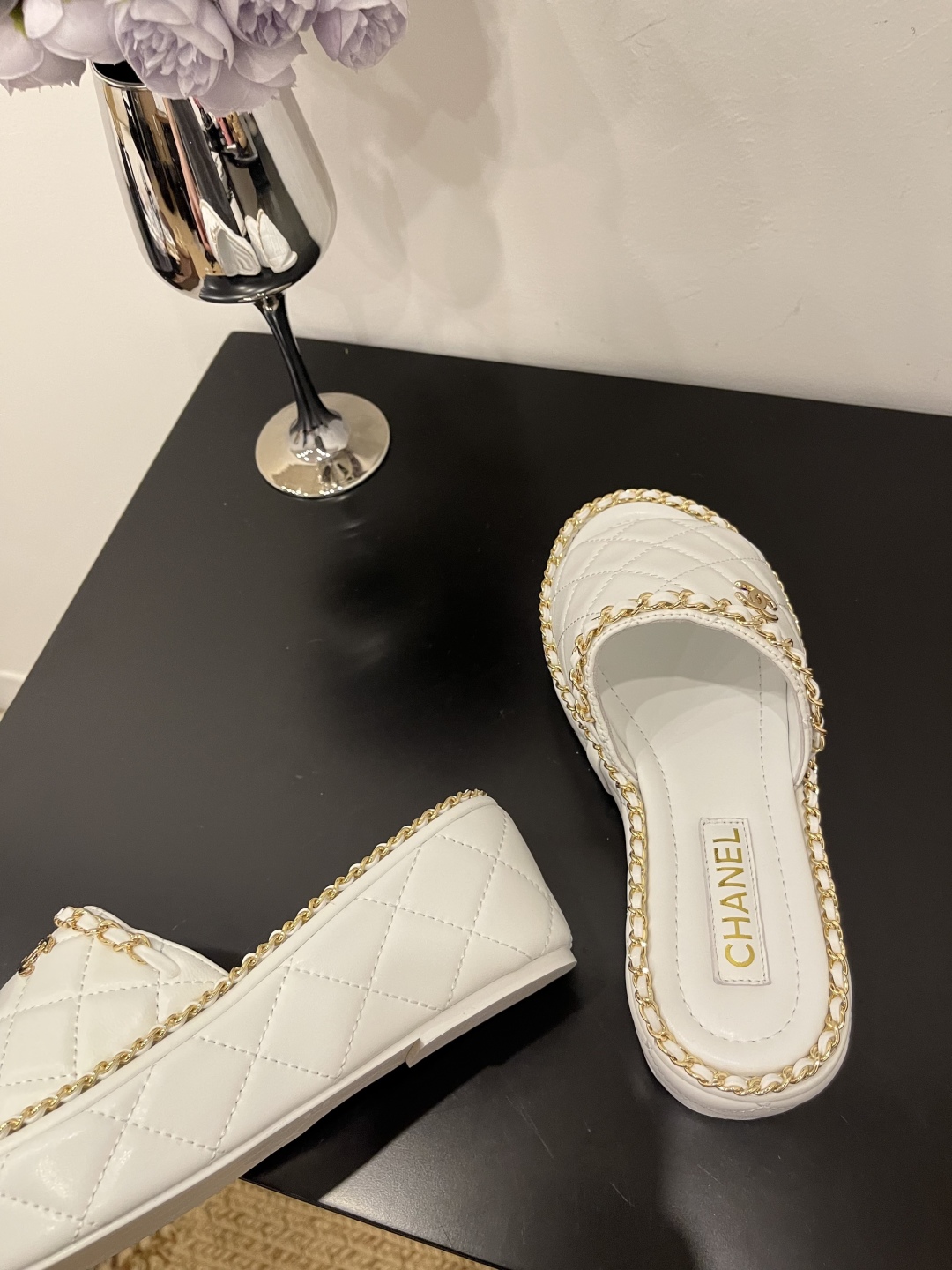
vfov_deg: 67.3
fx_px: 953
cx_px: 476
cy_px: 635
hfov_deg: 53.1
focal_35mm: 26
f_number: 1.6
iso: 250
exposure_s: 1/60
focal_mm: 5.1
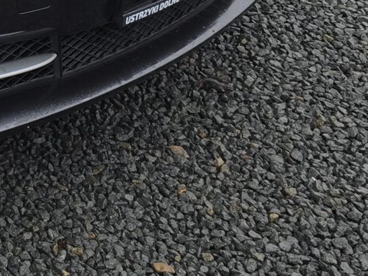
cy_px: -254
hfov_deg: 13.8
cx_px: -347
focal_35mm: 123
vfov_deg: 11.1
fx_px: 1307
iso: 64
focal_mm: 6.3
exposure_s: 1/180
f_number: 1.7
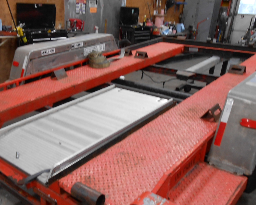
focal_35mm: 37
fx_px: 280
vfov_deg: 40.0
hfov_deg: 48.4
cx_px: 91
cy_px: 118
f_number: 3.5
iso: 200
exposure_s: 1/30
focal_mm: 4.6
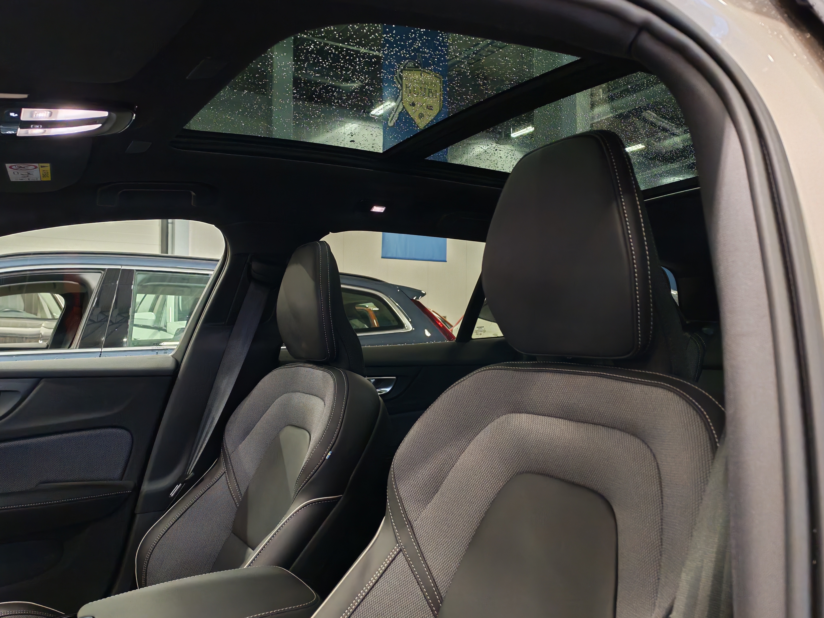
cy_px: 309
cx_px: 412
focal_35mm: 32
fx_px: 762
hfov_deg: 56.8
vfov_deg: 44.2
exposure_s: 1/100
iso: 1222
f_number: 1.9
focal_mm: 6.12
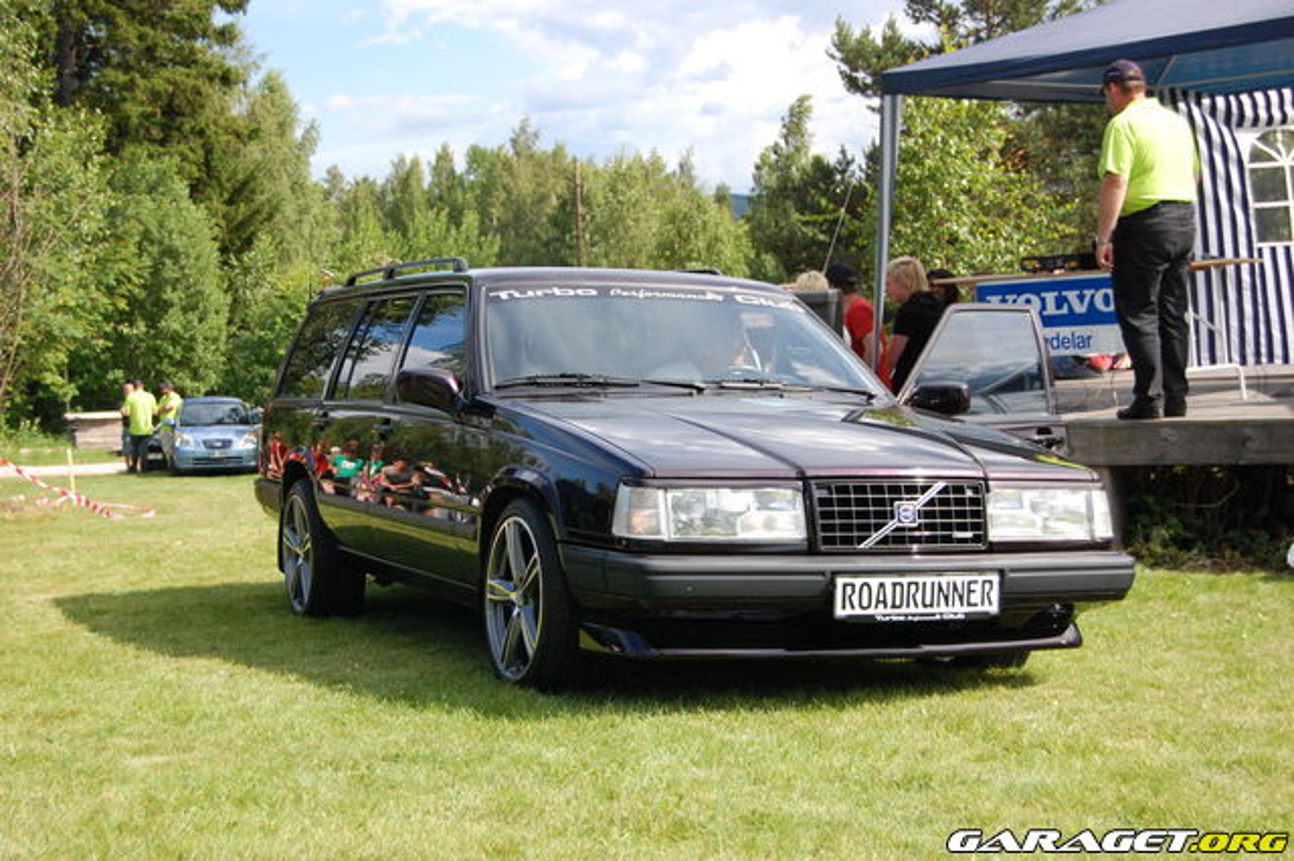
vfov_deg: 23.8
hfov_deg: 35.1
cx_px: 647
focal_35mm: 57
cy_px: 430
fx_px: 2048
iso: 800
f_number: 5.6
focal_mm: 38
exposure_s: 1/1600
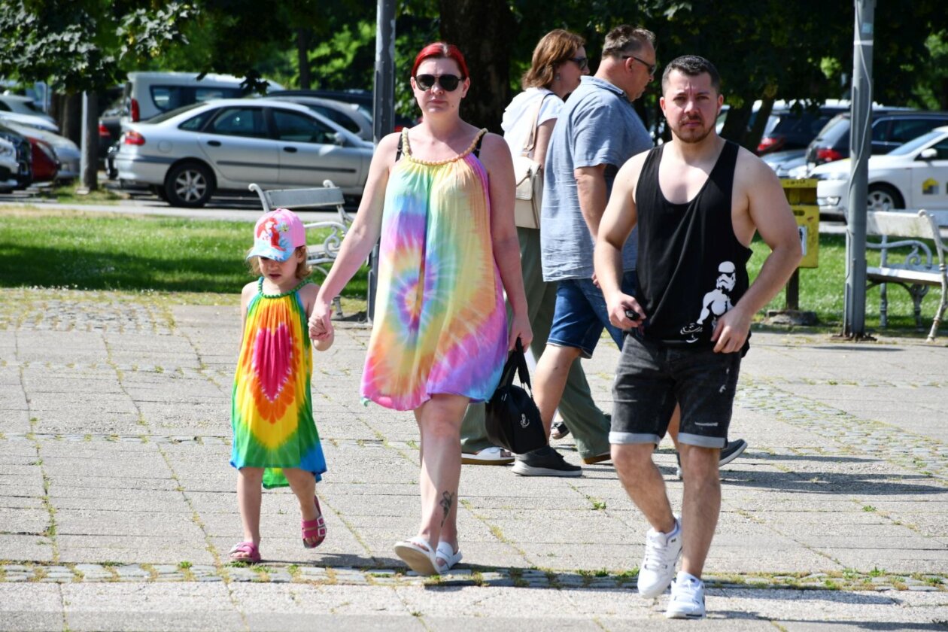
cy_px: 316
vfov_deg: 7.0
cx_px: 474
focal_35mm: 195
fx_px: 5135
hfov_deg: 10.5
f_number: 8
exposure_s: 1/250
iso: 125
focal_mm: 130
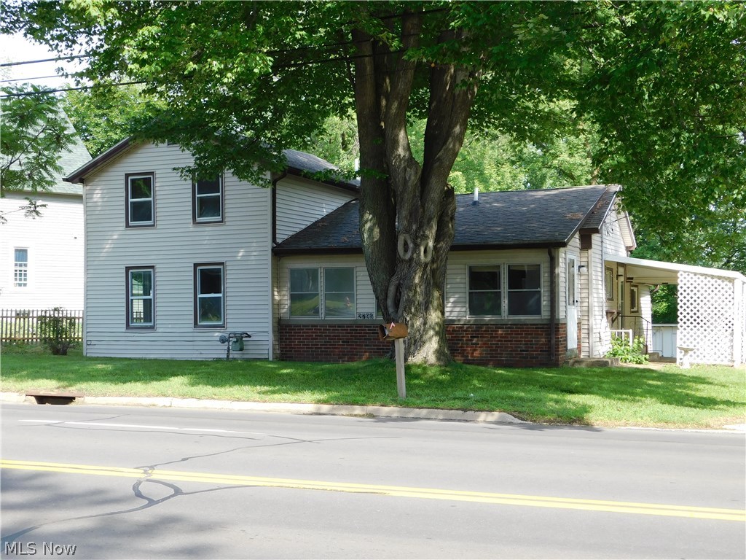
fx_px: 1099
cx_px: 373
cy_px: 280
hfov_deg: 37.5
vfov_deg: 28.6
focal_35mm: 51
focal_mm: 9
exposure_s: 1/200
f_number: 3.8
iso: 125
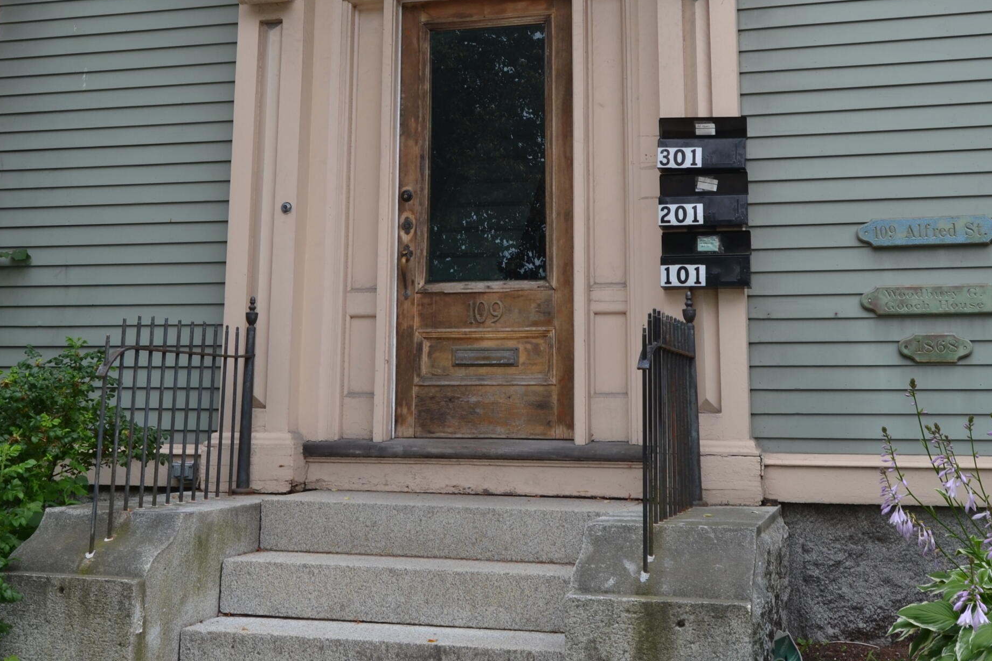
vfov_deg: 29.8
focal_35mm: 44
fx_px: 1212
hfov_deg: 44.5
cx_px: 511
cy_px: 136
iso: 100
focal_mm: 18
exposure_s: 1/160
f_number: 6.3
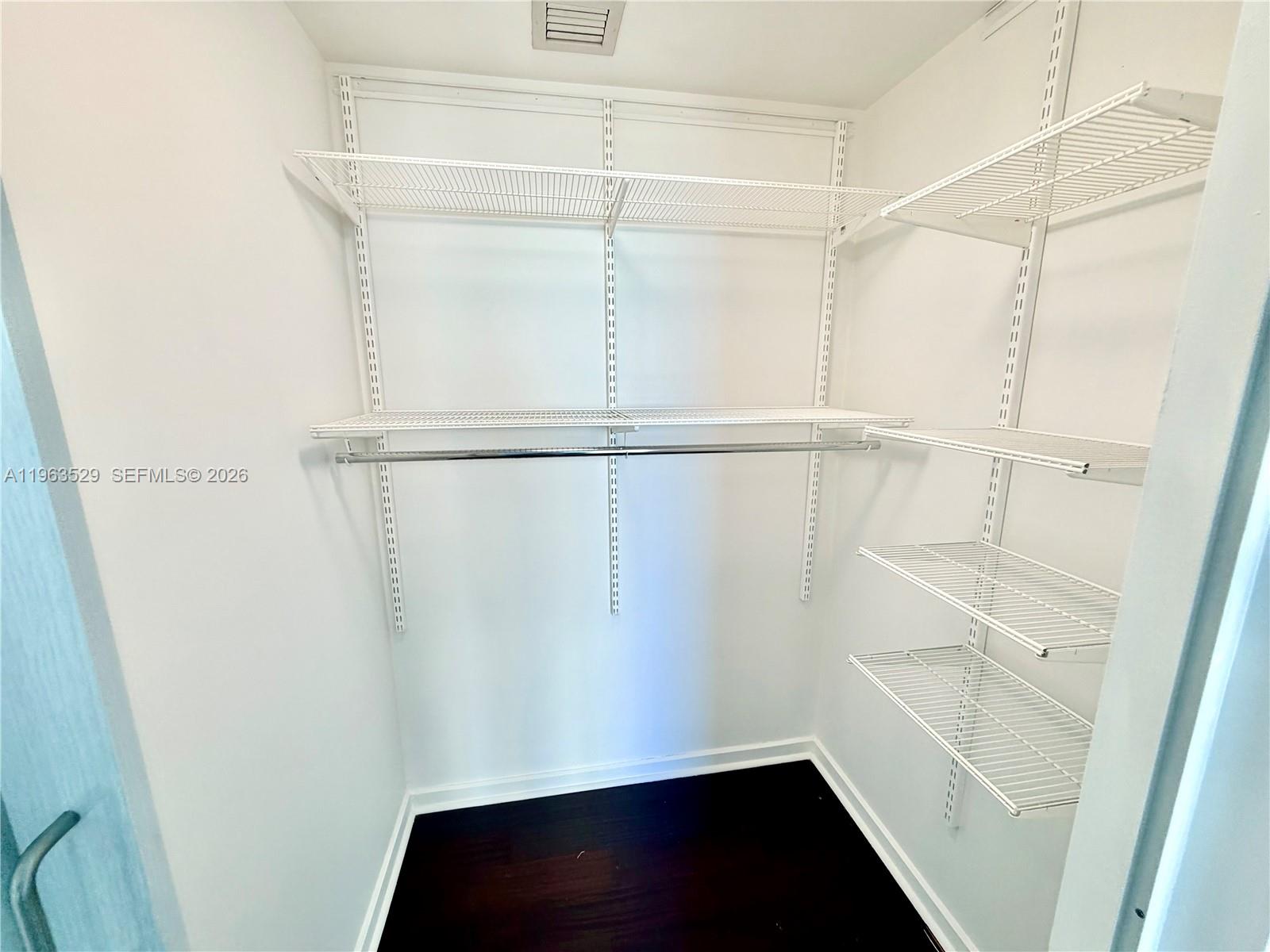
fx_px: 514
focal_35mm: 14
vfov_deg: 85.7
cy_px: 476
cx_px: 635
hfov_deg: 102.1
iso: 80
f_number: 2.2
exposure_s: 1/120
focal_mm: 2.22
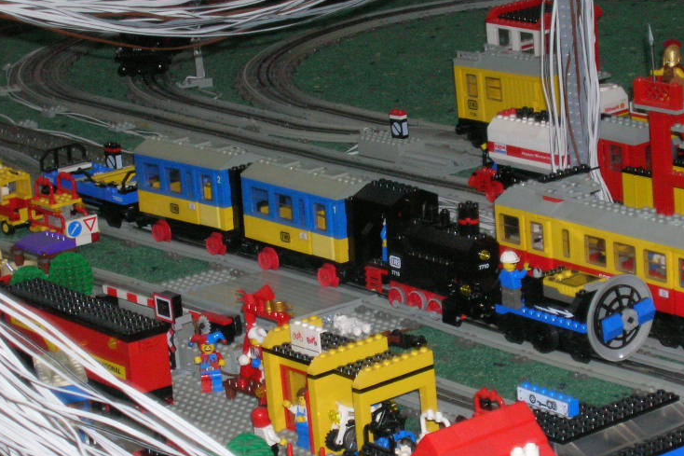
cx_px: 425
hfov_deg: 13.9
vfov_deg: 9.3
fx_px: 2811
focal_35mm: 148
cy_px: 263
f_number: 4.9
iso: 198
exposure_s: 1/60.1
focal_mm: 17.1
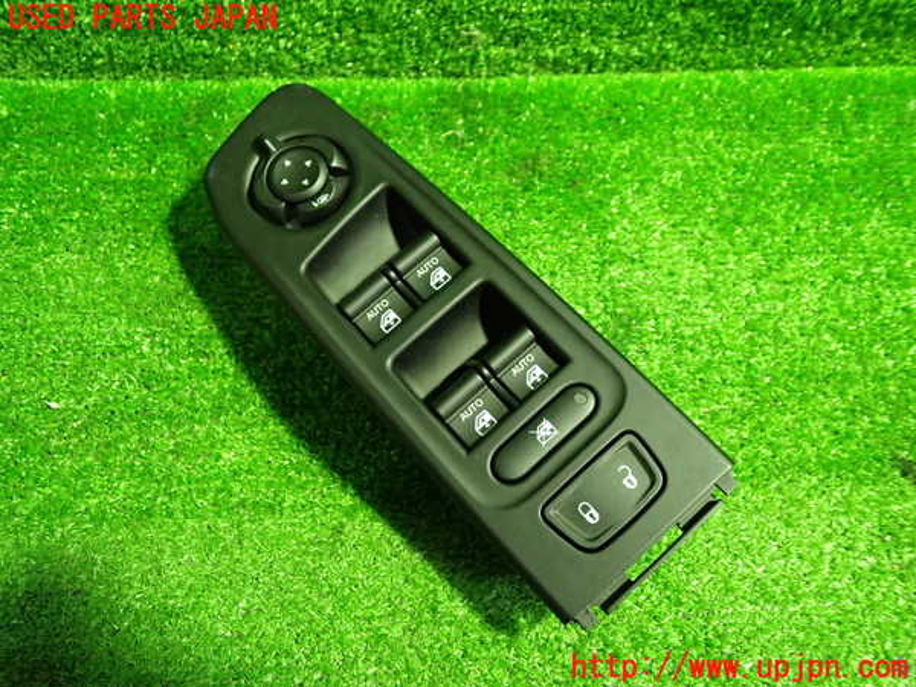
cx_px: 458
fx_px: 794
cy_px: 344
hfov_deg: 60.0
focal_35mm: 30
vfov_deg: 46.8
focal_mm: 5.4
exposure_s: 1/30
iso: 640
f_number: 2.3
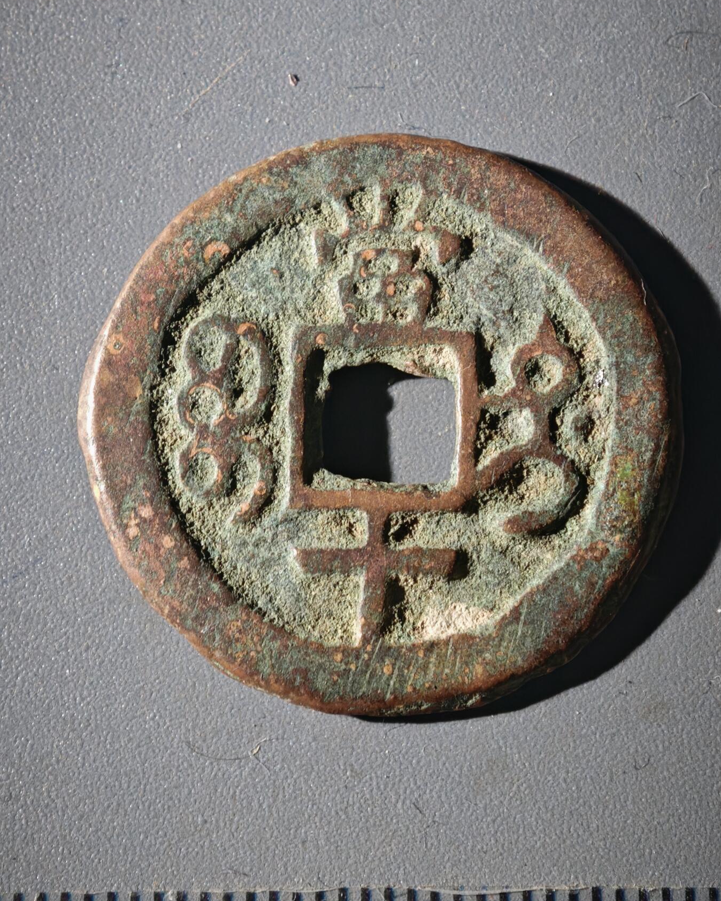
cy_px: 473
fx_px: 2587
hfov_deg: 15.9
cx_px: 360
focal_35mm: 97
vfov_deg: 19.8
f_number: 2
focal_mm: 9
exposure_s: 1/100
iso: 800
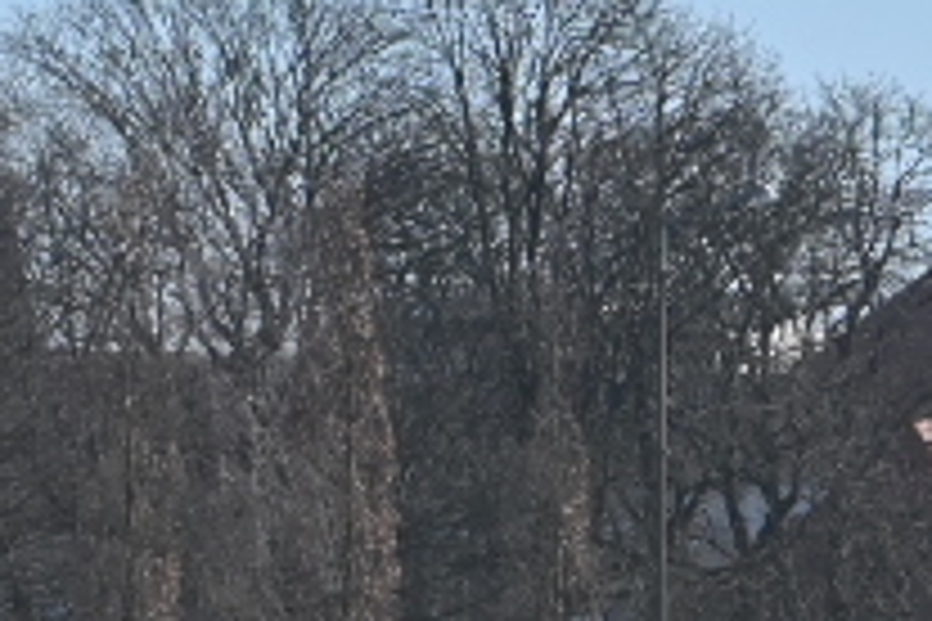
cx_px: 788
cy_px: 657
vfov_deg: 2.5
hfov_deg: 3.8
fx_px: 14160
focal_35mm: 547
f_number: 9
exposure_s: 1/400
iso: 100
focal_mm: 70
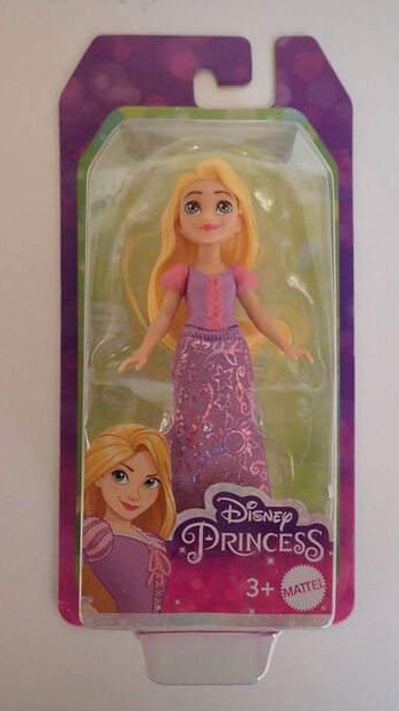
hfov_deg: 41.4
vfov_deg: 67.9
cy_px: 363
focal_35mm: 28
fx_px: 527
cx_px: 212
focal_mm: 4.5
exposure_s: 1/30
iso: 250
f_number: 2
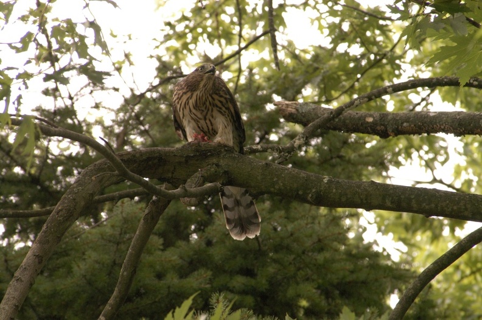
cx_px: 241
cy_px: 160
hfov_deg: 4.6
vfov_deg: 3.0
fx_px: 6018
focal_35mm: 450
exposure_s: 1/160
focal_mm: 300
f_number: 9
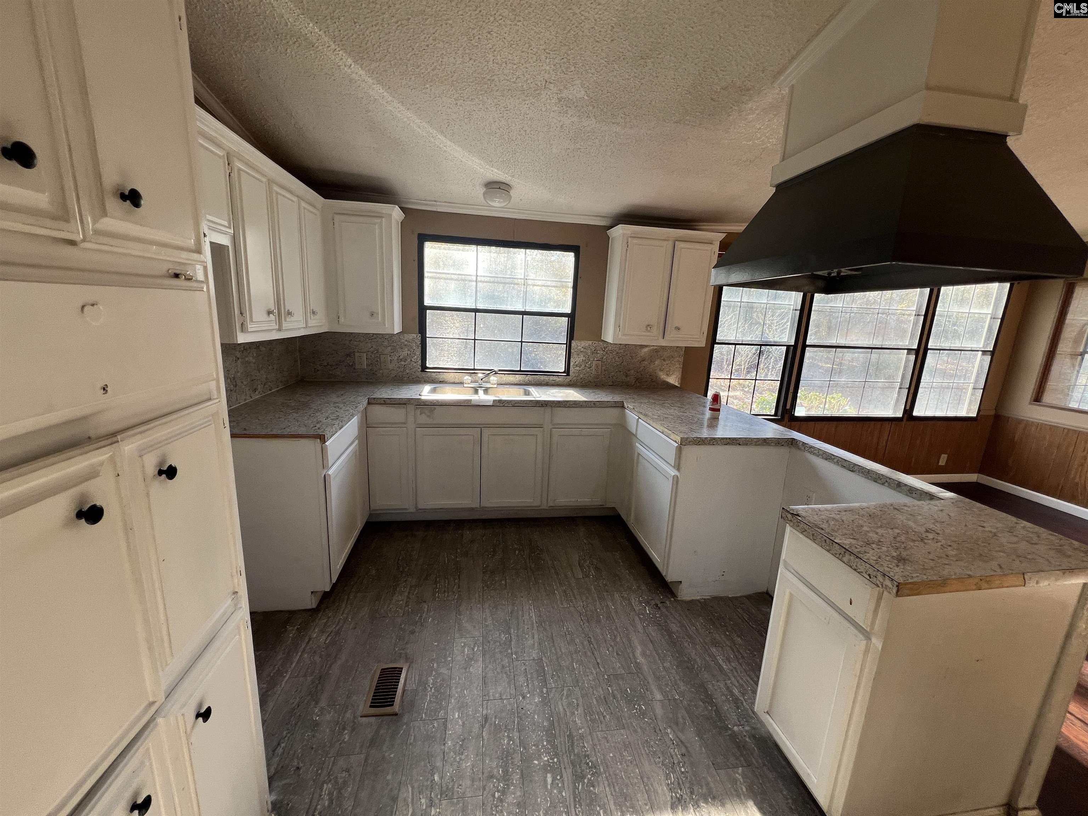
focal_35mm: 13
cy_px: 408
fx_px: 409
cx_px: 544
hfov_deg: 106.2
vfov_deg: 89.9
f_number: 1.8
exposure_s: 1/99
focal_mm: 1.57
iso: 40
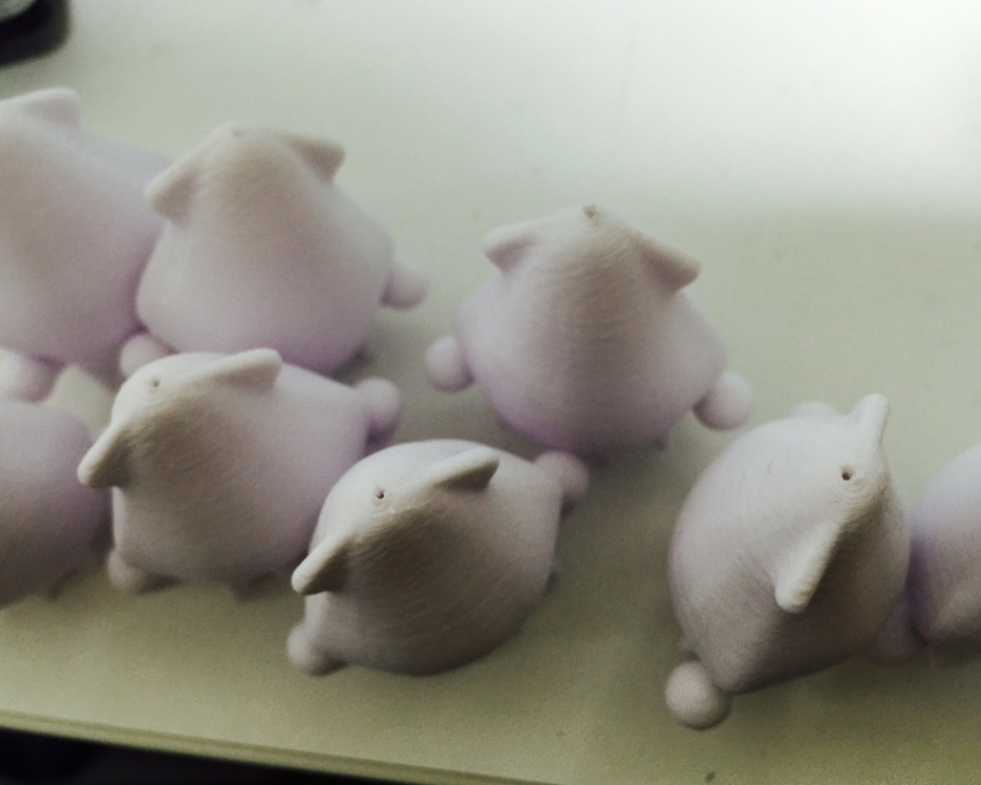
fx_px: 900
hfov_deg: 57.2
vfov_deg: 47.1
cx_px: 482
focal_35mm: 31
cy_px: 384
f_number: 2.2
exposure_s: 1/15
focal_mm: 4.15
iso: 100
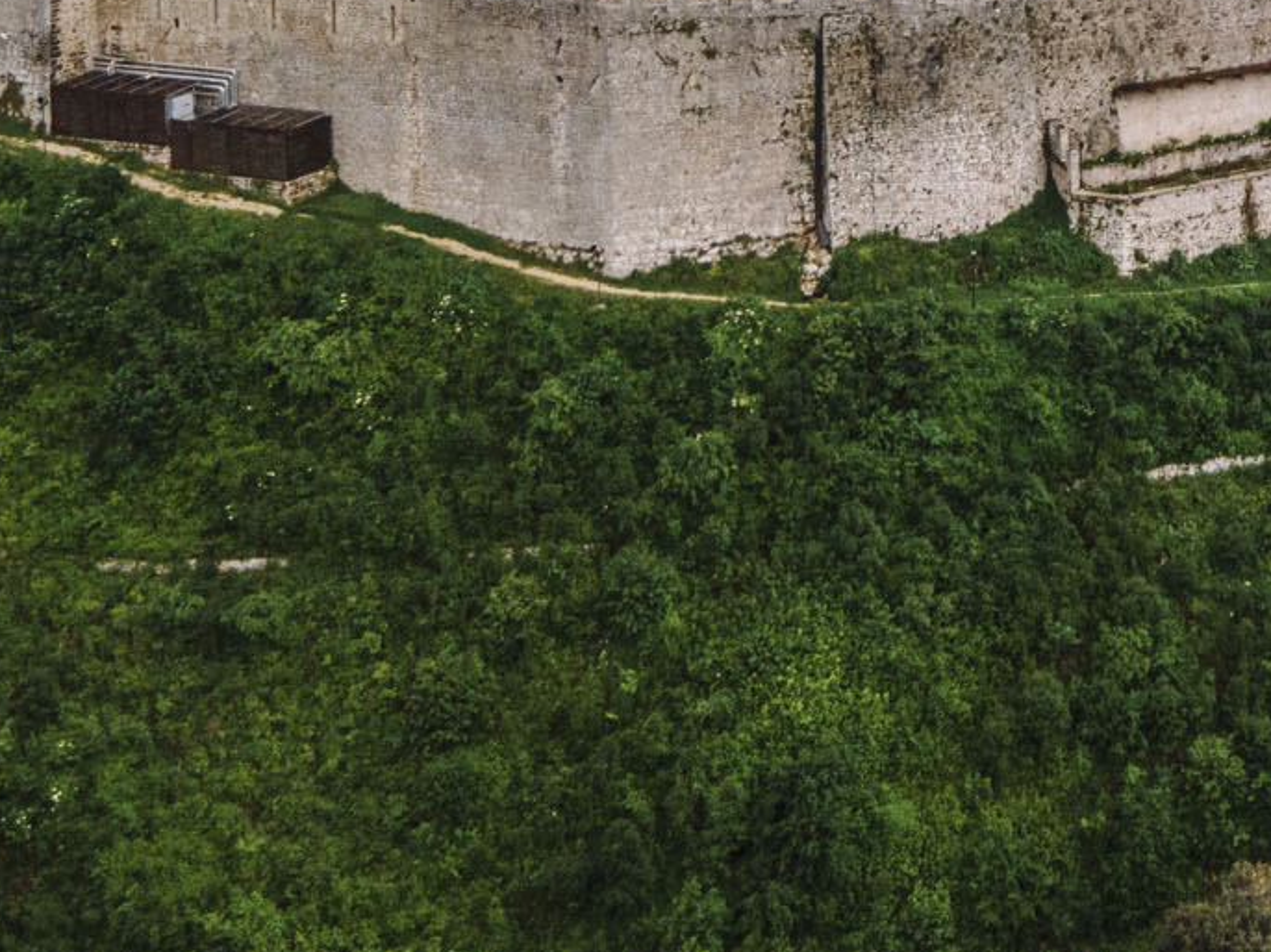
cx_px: 1675
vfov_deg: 18.8
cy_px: -417
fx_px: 2569
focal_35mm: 70
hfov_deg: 24.2
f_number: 2.8
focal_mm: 4.5
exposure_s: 1/320
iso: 110
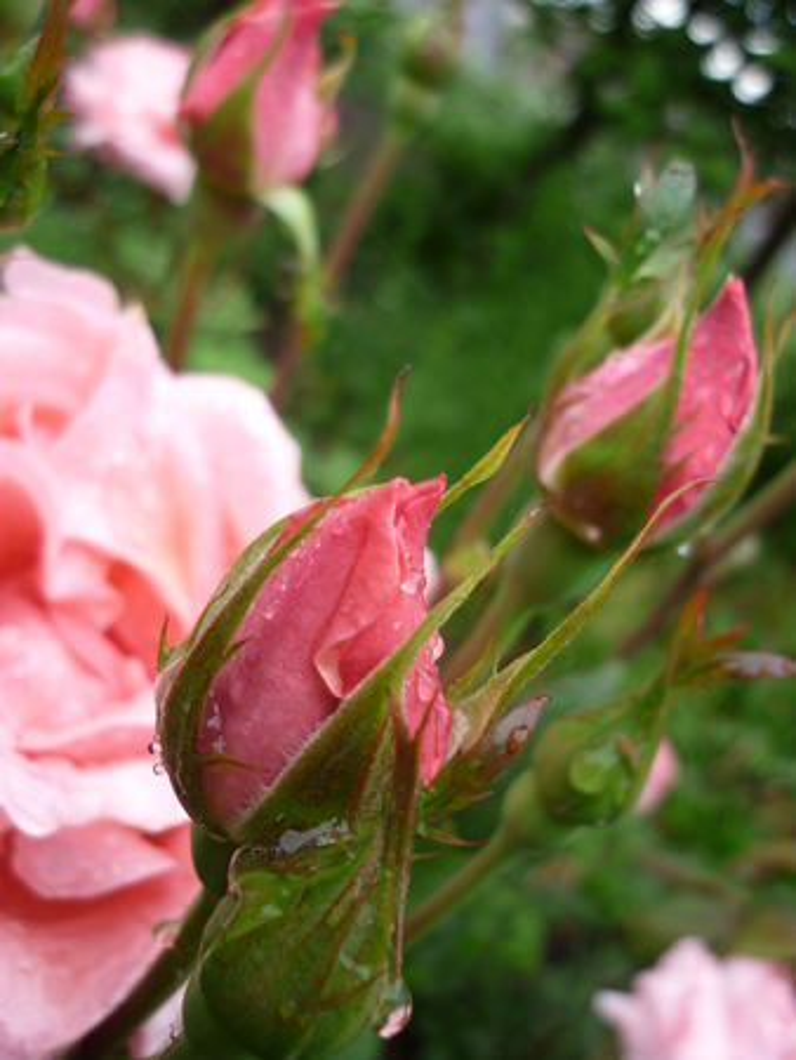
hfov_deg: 43.0
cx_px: 398
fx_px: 1011
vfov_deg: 55.3
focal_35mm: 33
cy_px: 530
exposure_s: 1/100
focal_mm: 5.5
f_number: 2.8
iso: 80
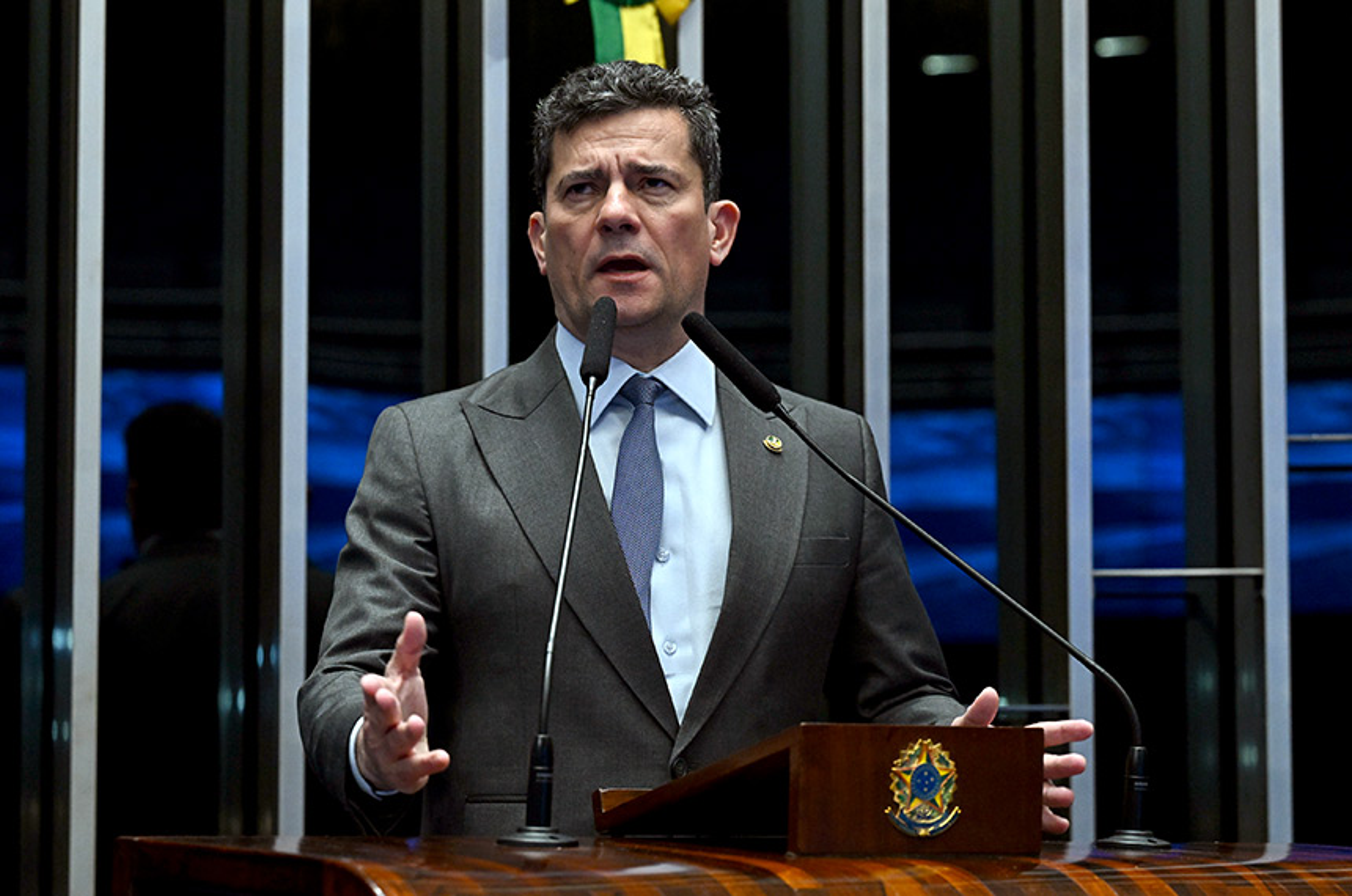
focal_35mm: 104
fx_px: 3898
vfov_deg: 13.1
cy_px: 448
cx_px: 676
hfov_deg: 19.7
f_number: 5
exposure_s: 1/125
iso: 4000
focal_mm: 104
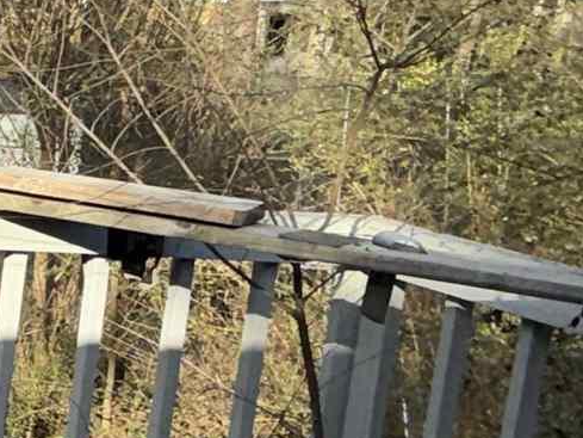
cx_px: -750
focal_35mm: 88
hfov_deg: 15.1
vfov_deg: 16.8
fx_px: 1482
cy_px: 167
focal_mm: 2.22
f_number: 2.2
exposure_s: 1/554
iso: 16
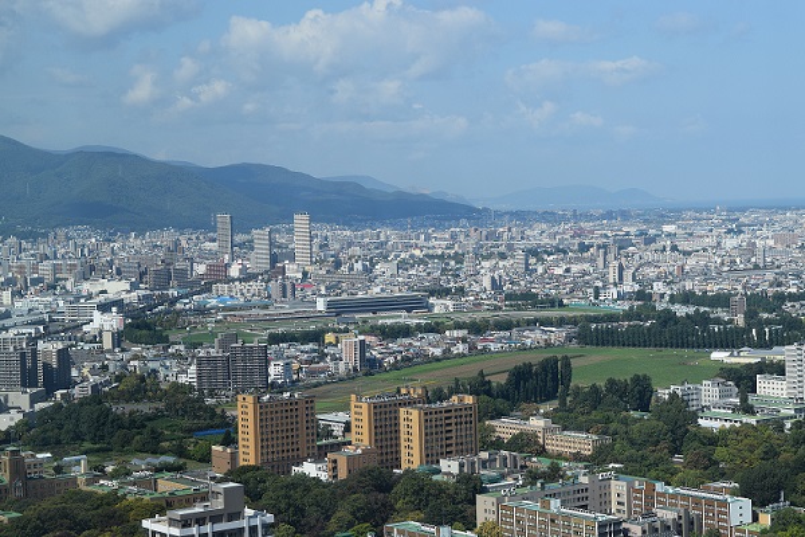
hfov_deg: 24.6
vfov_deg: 16.6
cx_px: 402
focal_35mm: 82
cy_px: 268
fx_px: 1845
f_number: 10
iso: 200
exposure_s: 1/400
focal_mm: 55
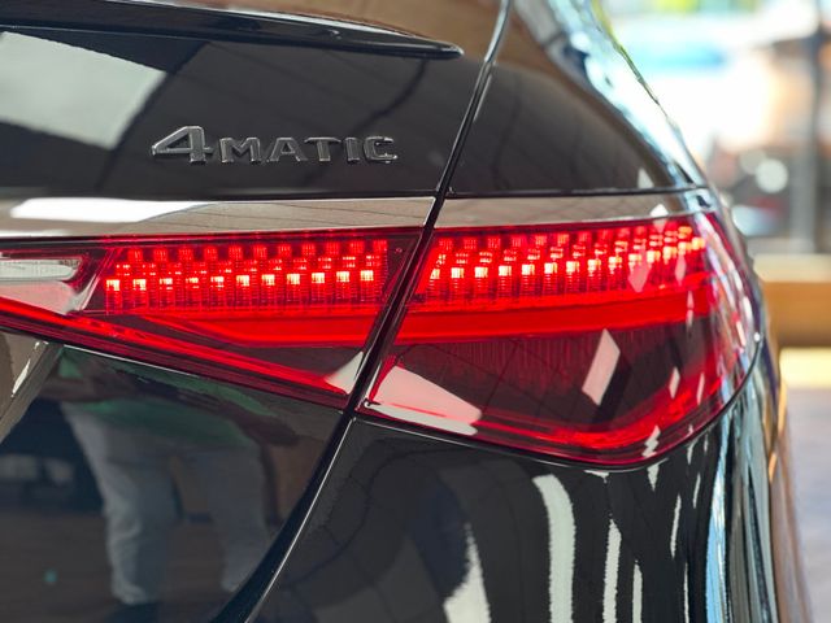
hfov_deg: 25.3
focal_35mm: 77
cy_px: 312
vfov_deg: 19.1
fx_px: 1848
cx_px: 416
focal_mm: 9
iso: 125
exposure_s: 1/60
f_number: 2.8
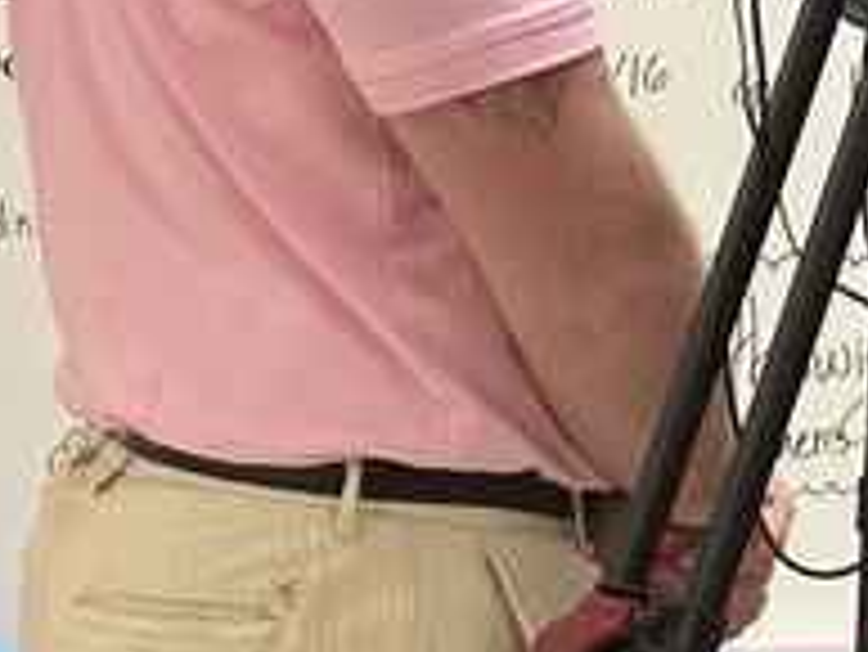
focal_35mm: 255
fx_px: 6398
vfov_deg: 5.8
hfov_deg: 7.5
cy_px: -99
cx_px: 1565
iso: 100
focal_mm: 6.86
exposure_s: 1/54
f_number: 1.78
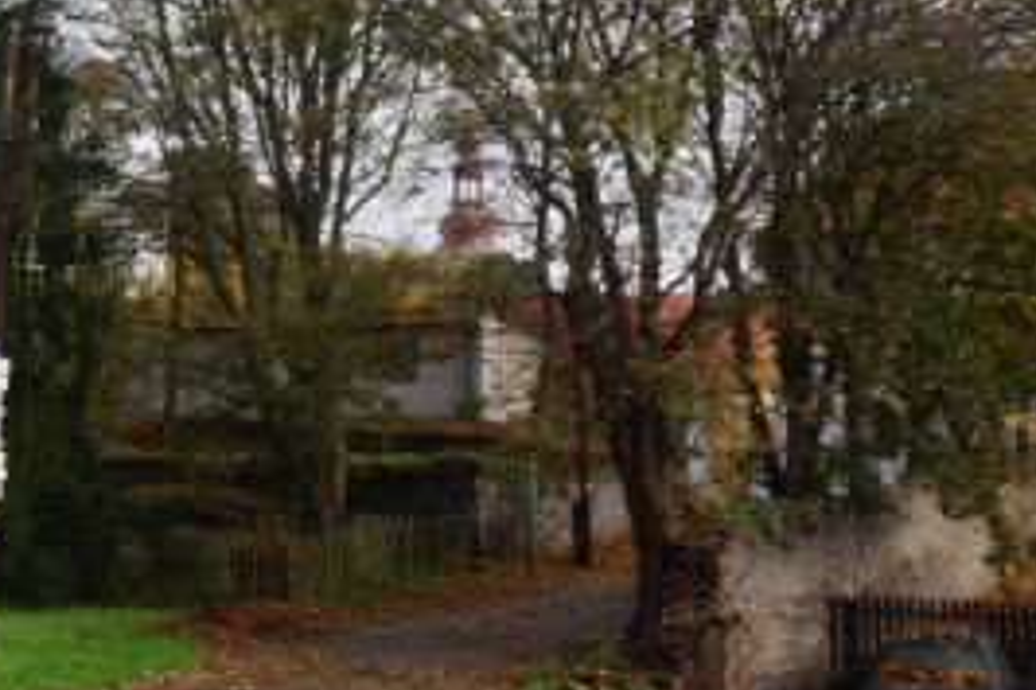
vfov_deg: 22.2
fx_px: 1754
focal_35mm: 61
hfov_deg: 29.0
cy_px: 238
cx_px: -169
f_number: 14
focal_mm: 16
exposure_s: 1/100
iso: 200
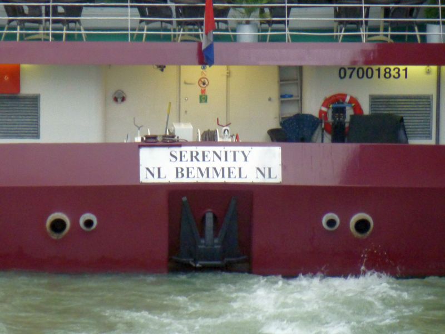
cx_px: 222
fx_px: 6788
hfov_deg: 3.8
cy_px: 167
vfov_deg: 2.8
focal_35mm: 528
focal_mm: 86
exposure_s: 1/40
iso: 800
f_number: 6.4
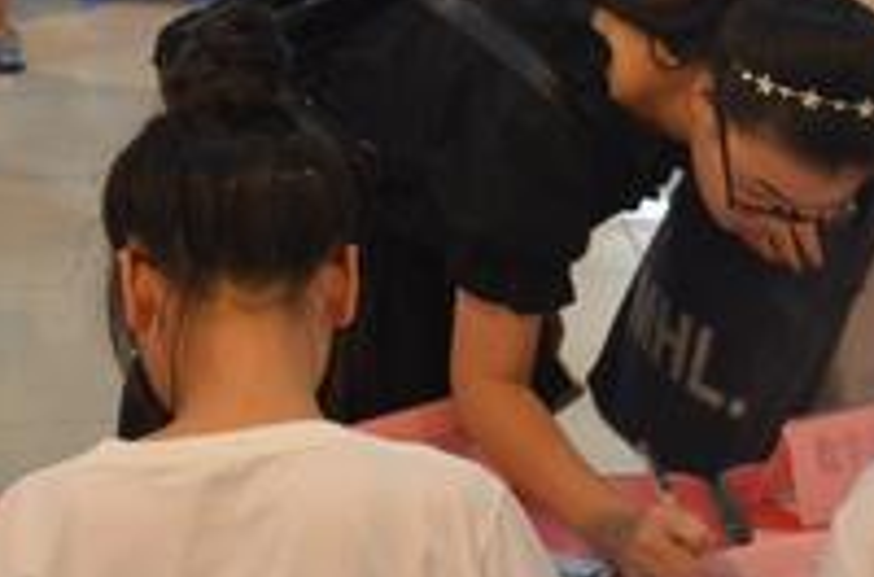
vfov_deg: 10.4
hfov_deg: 15.5
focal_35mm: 131
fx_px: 3176
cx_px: 769
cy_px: 199
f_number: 6.3
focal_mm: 35
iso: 2000
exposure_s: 1/13
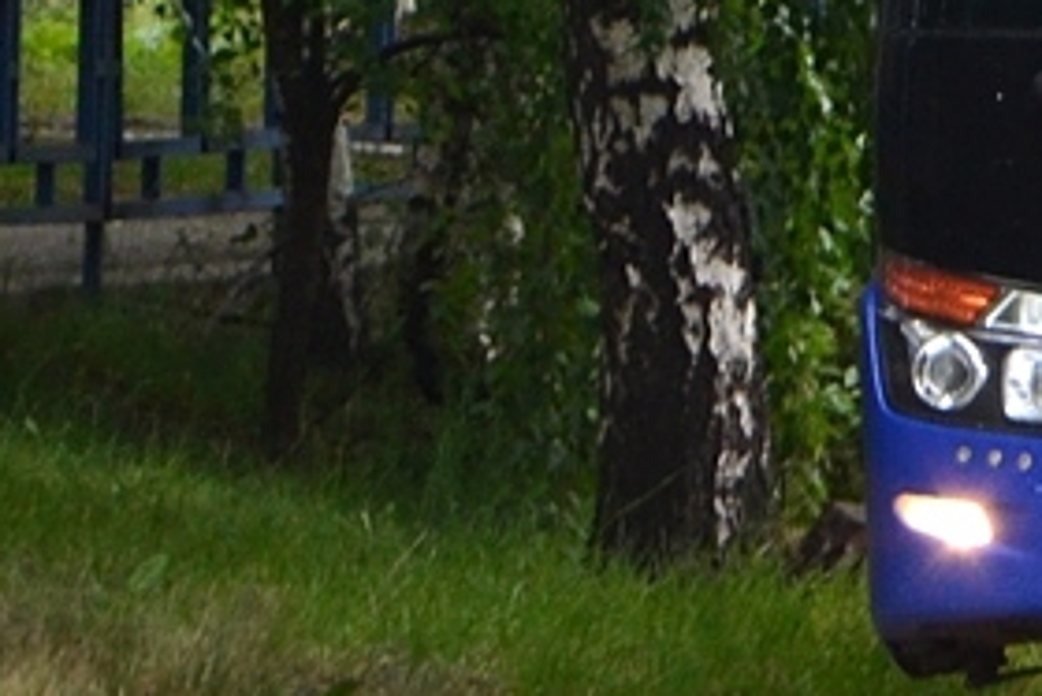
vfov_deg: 1.2
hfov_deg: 1.7
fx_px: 34493
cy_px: -463
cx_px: 1779
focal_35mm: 1191
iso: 800
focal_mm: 185
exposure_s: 1/160
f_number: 9
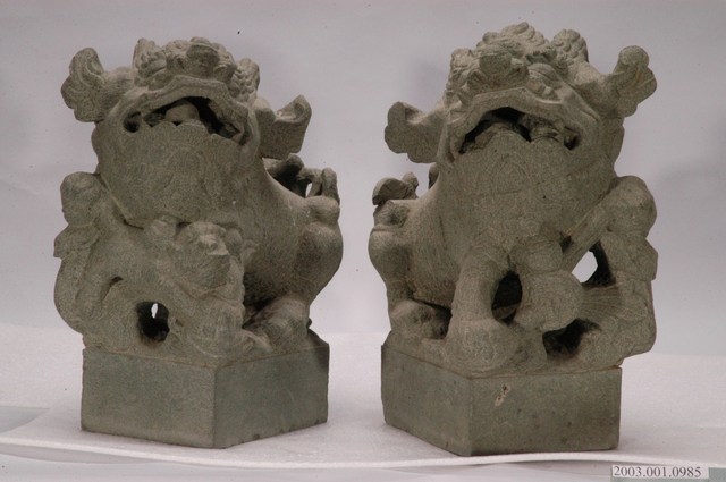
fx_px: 2115
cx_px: 363
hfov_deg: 19.5
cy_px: 241
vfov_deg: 13.0
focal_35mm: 105
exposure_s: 1/125
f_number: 29
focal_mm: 70
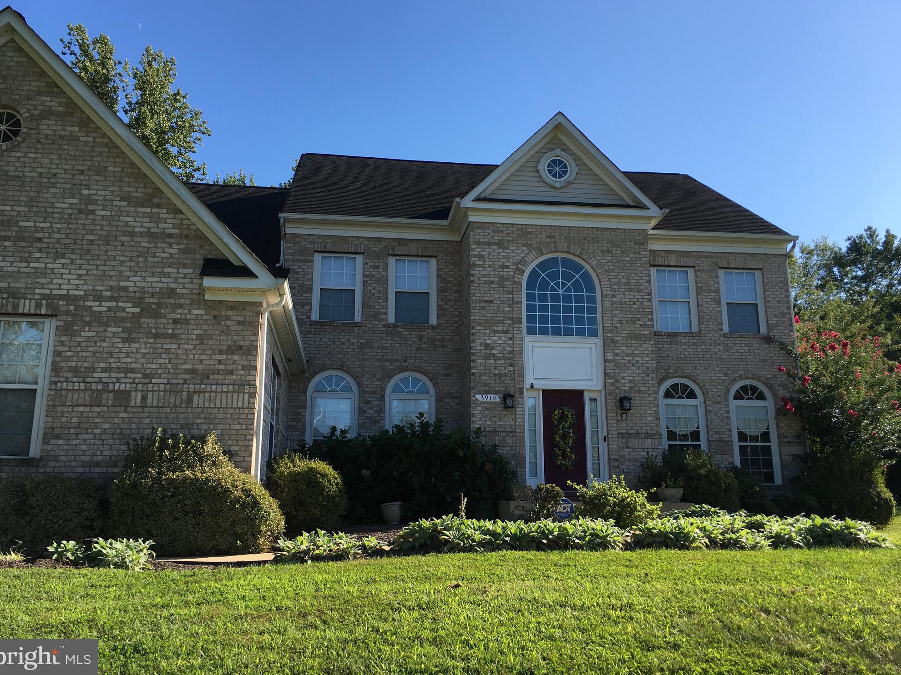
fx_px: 781
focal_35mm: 30
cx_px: 450
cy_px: 327
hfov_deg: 60.0
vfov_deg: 46.8
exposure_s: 1/1099
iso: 25
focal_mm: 4.15
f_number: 2.2
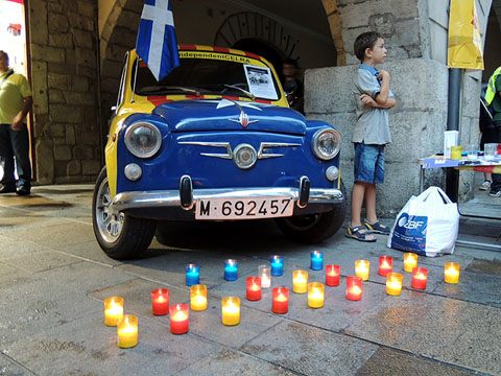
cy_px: 188
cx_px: 250
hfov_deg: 60.0
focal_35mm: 30
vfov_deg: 46.8
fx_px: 434
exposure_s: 1/8
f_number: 3.1
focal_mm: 5.3
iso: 400
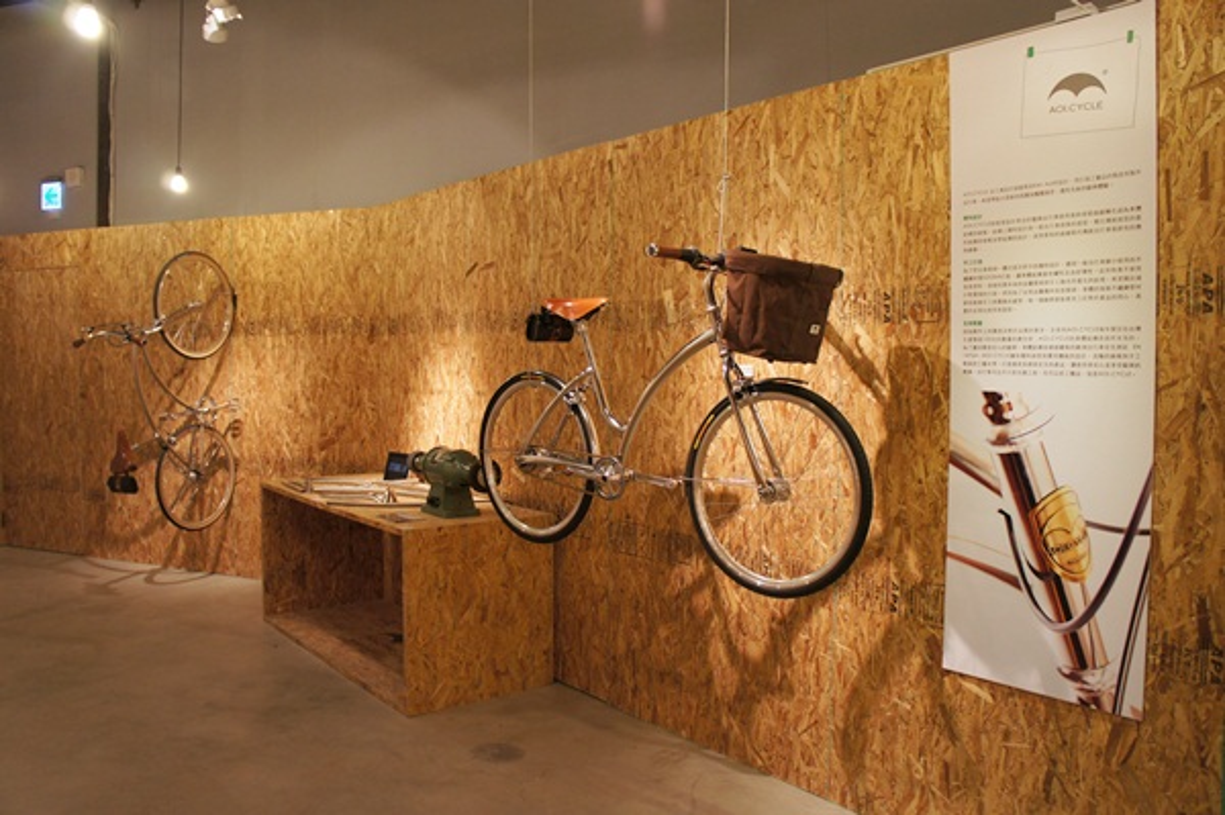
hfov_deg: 67.4
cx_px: 612
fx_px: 918
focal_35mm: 27
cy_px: 408
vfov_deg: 47.9
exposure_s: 1/30
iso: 400
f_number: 3.5
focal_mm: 18
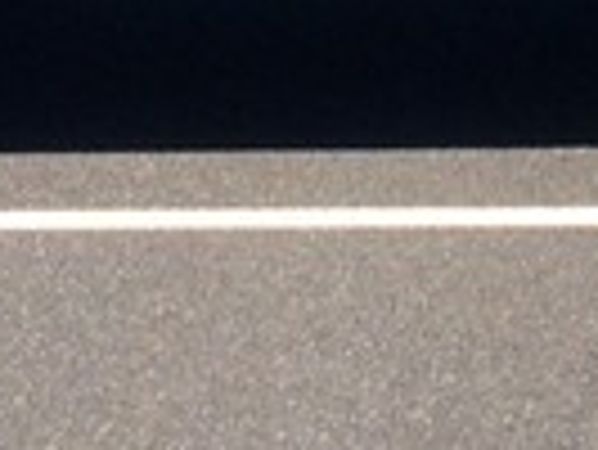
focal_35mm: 223
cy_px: -580
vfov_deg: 6.4
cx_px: 800
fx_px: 3856
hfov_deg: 8.7
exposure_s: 1/1520
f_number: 2.2
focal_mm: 4.15
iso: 32
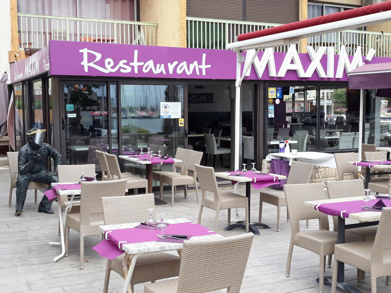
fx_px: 305
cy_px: 146
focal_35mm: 27
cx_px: 196
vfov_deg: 51.4
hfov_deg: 65.3
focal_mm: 3.71
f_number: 1.7
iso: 40
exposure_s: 1/864
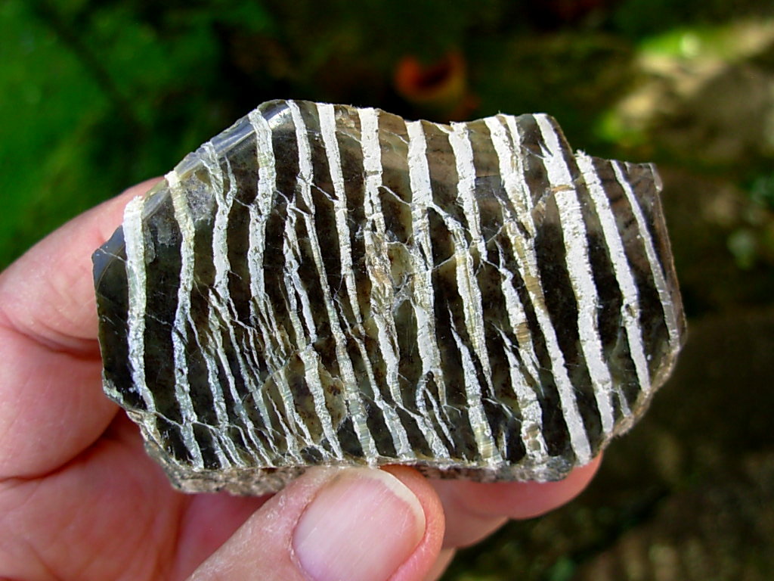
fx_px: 850
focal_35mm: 38
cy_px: 290
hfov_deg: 49.0
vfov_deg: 37.7
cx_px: 387
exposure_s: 1/98.7
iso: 50
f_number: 2.9
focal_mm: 6.3
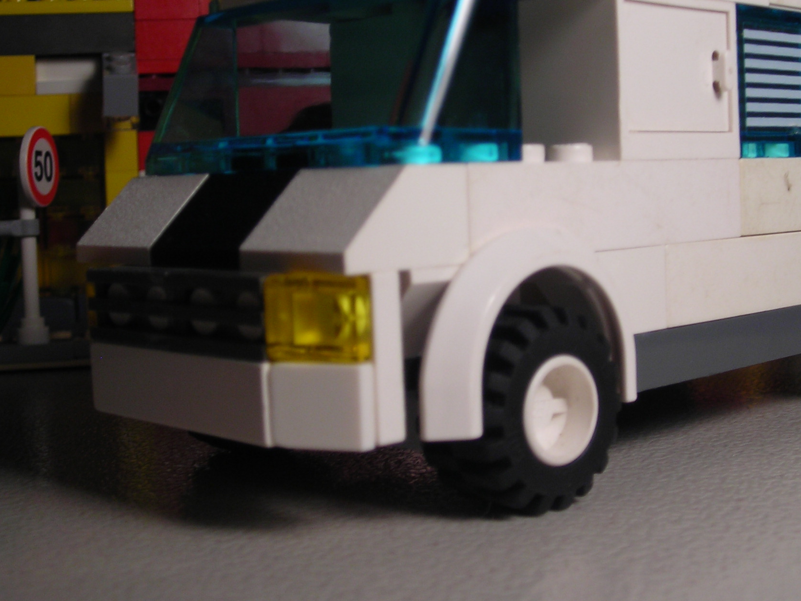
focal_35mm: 59
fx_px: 1365
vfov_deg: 24.8
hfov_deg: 32.6
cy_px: 264
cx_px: 475
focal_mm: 6.3
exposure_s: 1/60.8
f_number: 3.2
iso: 50
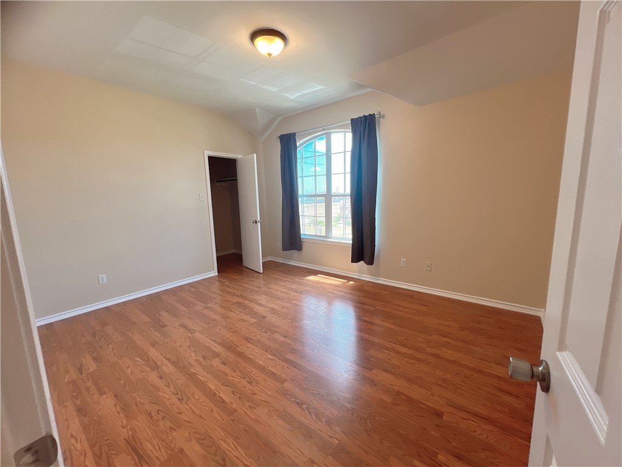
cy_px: 234
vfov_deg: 89.9
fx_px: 234
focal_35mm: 13
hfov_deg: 106.2
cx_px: 311
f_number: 1.8
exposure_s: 1/60
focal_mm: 1.57
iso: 125
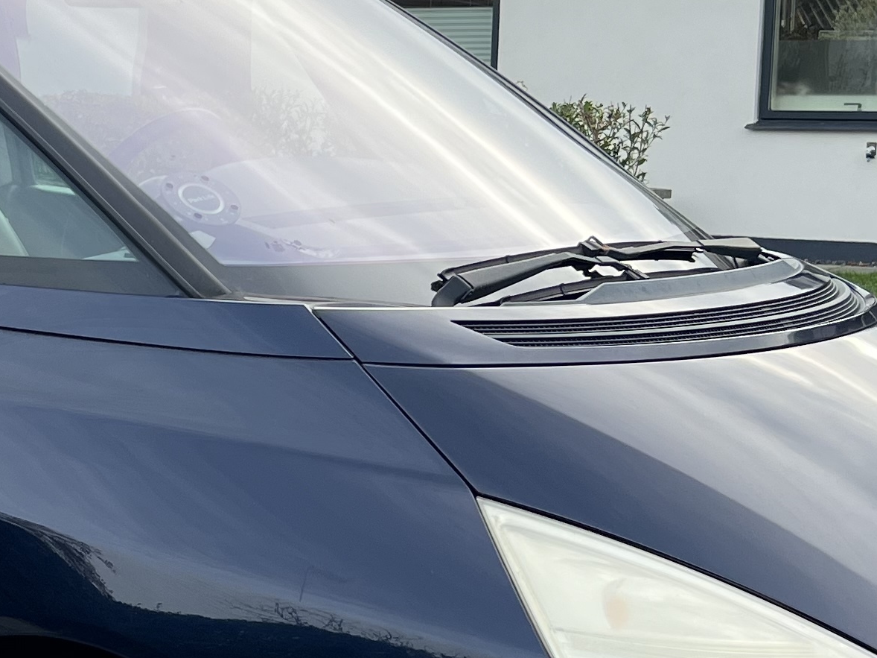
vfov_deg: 16.6
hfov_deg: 21.3
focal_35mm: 89
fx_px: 2254
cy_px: 393
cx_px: 14
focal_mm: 5.7
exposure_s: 1/880
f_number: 1.5
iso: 50
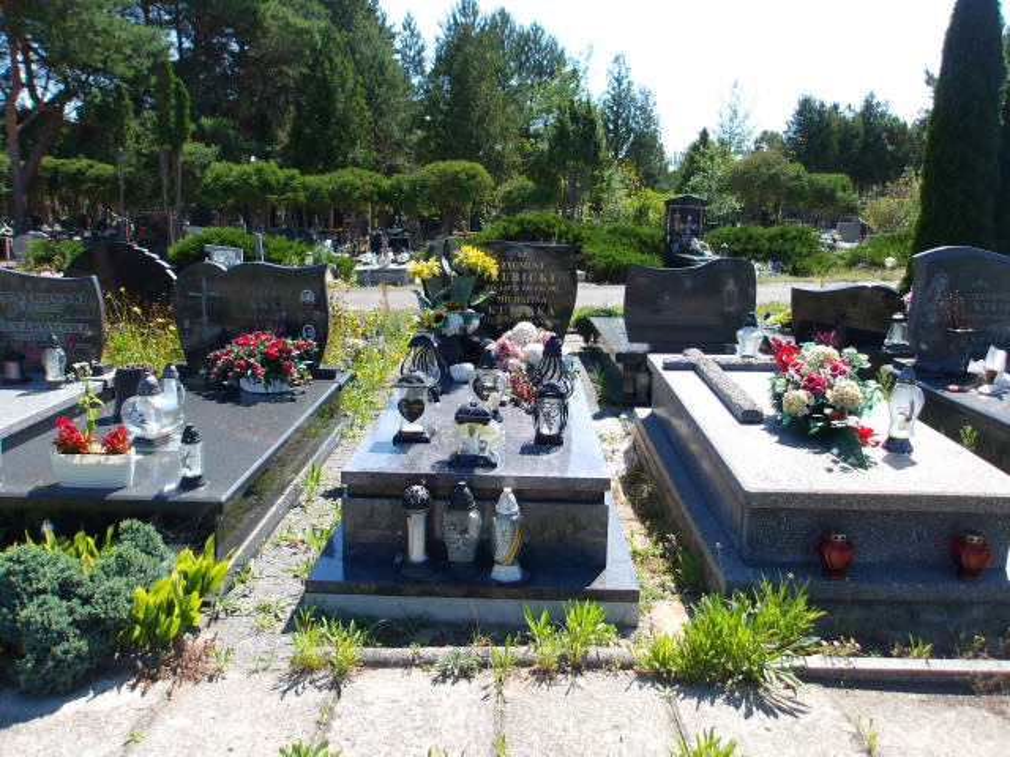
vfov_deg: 51.4
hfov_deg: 65.3
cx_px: 505
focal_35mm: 27
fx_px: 788
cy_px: 378
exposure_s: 1/603
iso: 100
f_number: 3
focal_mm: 4.9
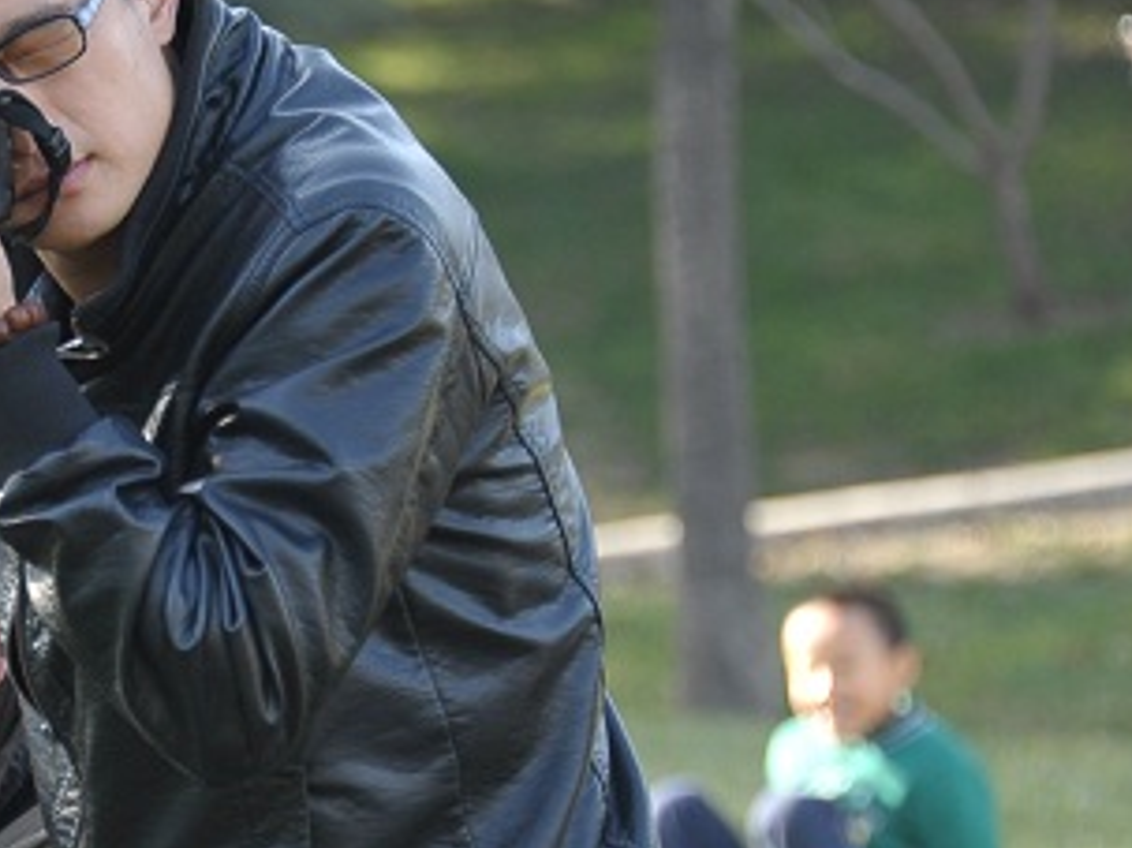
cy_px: 783
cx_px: -13
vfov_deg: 3.4
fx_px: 14252
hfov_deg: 4.5
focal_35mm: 436
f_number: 5.6
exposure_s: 1/200
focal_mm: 170
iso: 500
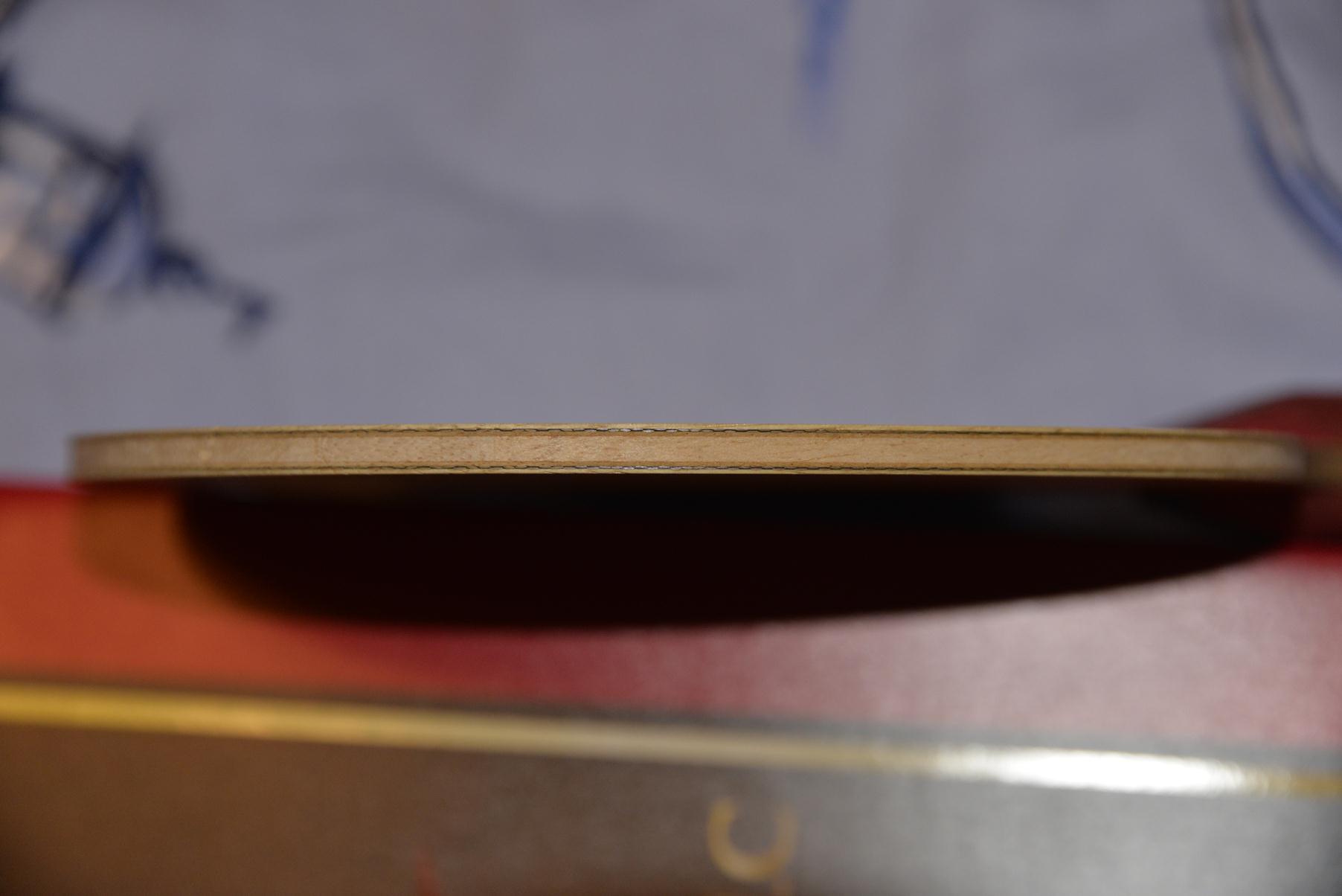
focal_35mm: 105
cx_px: 671
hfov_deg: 19.5
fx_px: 3915
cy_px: 448
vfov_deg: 13.1
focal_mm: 105
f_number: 6.3
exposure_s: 1/125
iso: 1250
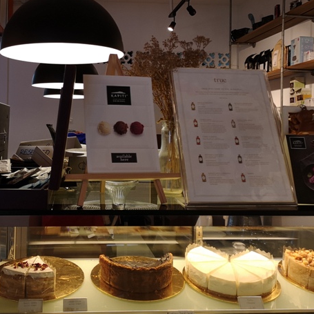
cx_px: 98
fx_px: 431
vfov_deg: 39.7
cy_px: 112
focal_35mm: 42
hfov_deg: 39.4
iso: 80
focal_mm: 3.95
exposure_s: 1/50
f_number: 1.8
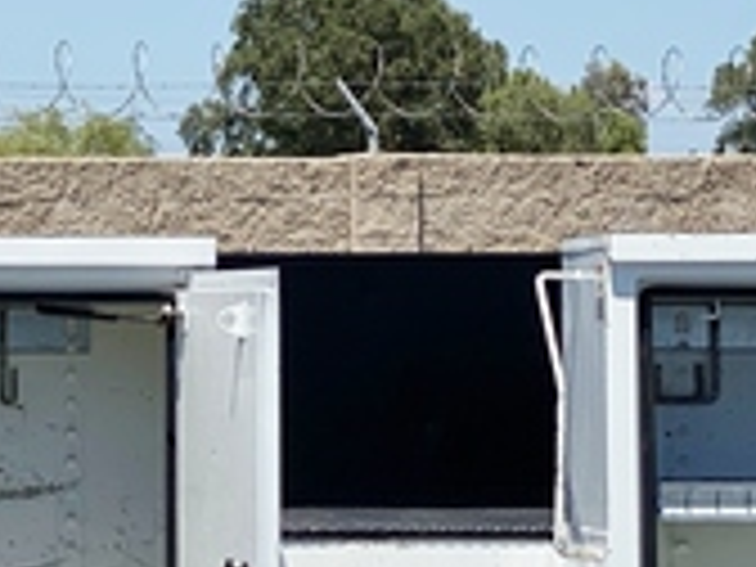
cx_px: -279
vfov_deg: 6.1
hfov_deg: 8.1
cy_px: 191
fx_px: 5285
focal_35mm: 242
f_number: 2
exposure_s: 1/2519
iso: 20
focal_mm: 6
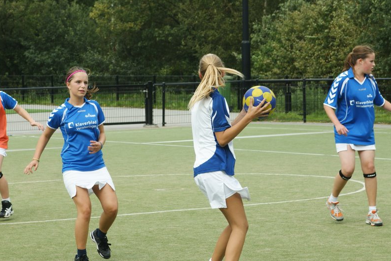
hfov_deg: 15.0
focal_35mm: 137
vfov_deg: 10.0
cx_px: 193
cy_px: 140
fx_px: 1488
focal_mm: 60
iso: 200
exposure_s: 1/400
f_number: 8
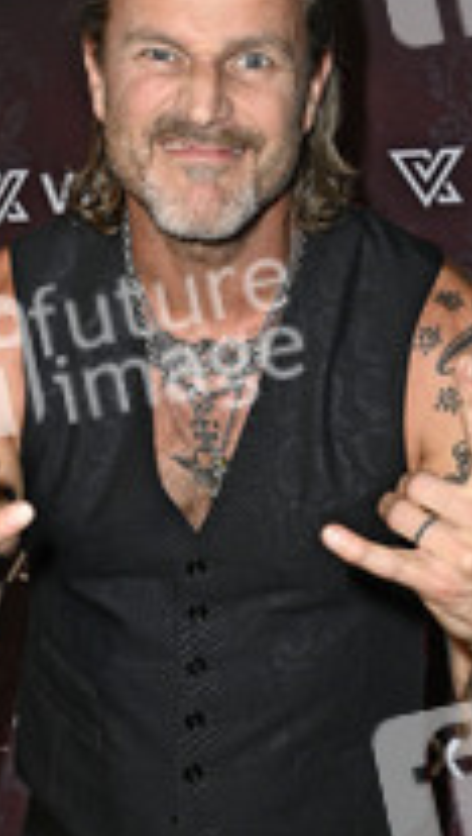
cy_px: 557
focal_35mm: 101
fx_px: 2239
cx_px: 214
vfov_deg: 21.0
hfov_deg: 12.0
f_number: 5.6
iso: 800
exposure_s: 1/200
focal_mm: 50
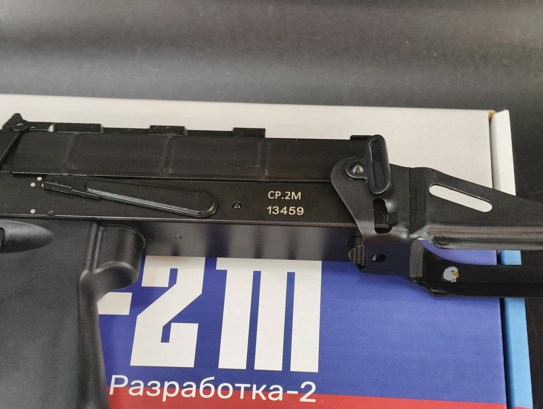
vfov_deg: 17.4
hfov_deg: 23.0
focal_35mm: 85
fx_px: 1335
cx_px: 272
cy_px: 204
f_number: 2.67
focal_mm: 22.48
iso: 732
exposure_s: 1/24
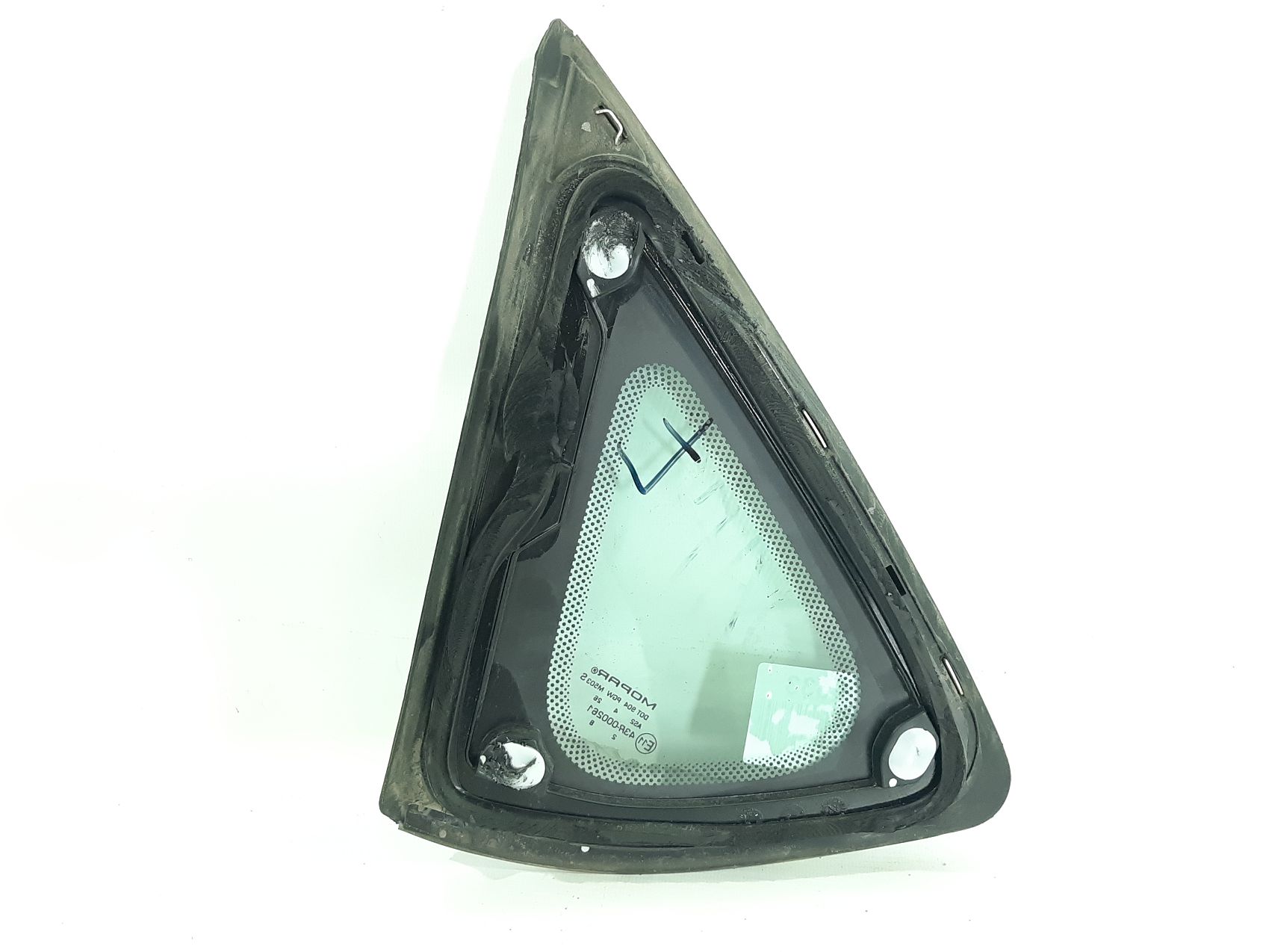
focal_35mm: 27
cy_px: 476
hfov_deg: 65.3
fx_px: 990
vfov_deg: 51.3
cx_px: 634
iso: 250
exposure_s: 1/50
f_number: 1.7
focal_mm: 3.93
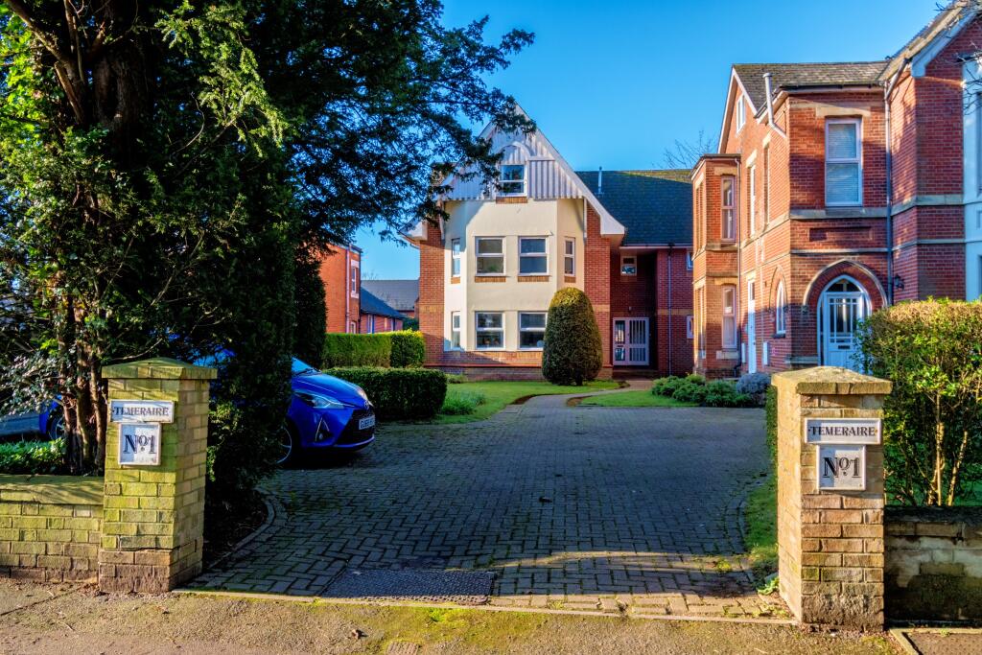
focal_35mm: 15
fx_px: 409
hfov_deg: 100.4
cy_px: 328
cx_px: 491
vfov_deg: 77.3
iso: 400
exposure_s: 1/800
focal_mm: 10
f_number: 7.1
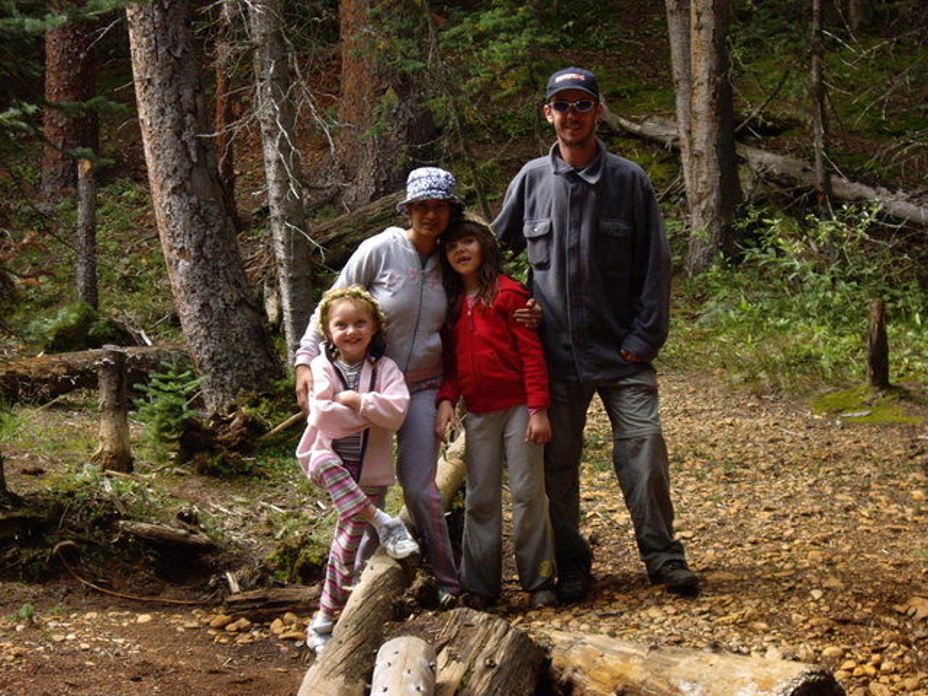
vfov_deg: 15.7
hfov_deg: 20.9
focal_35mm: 94
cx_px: 464
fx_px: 2520
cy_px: 348
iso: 200
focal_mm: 15.3
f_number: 4.6
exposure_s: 1/100
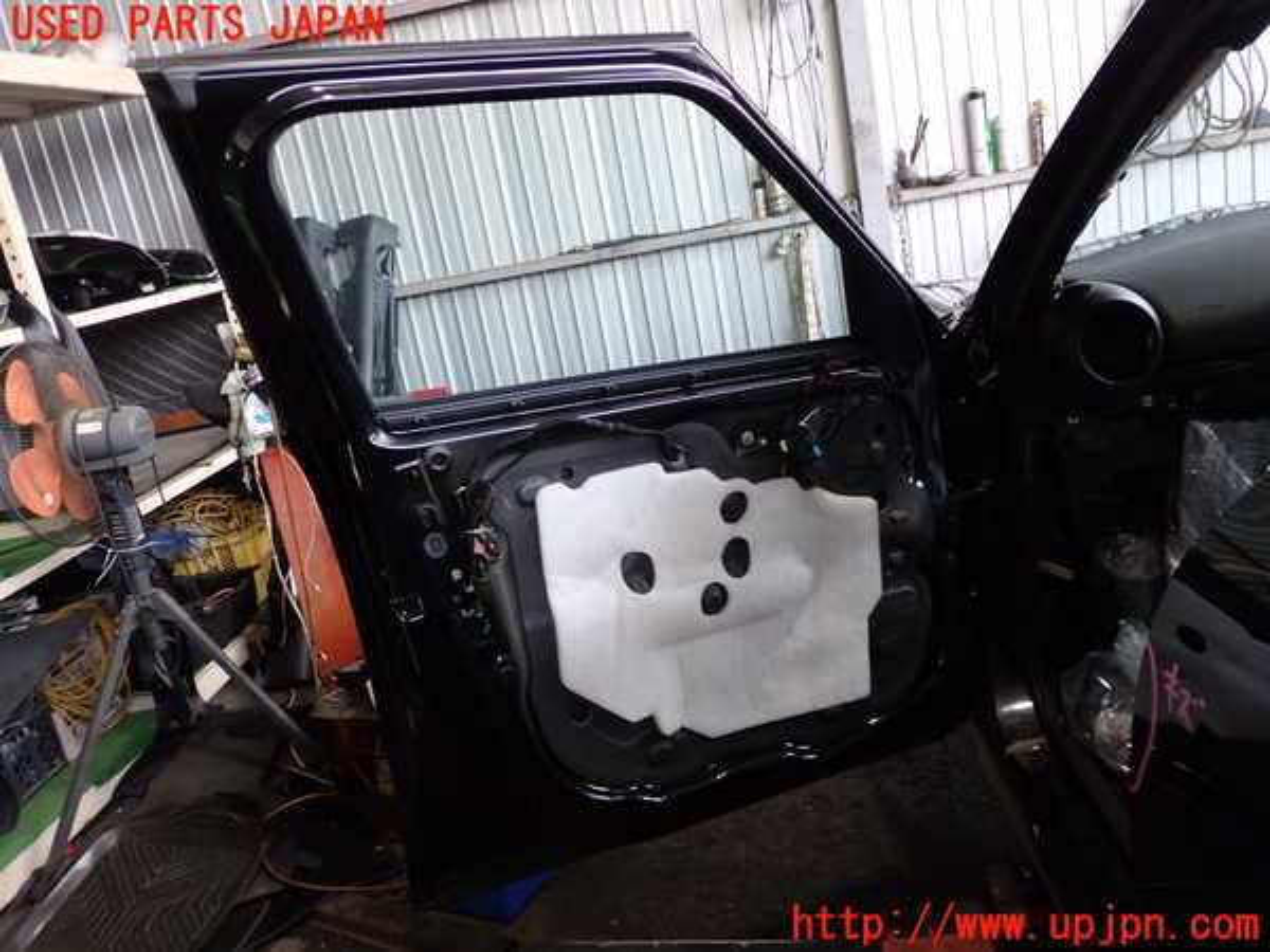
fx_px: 1101
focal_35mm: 30
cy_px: 476
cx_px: 635
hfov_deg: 60.0
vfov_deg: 46.8
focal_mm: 5.4
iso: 200
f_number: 2.3
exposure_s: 1/60
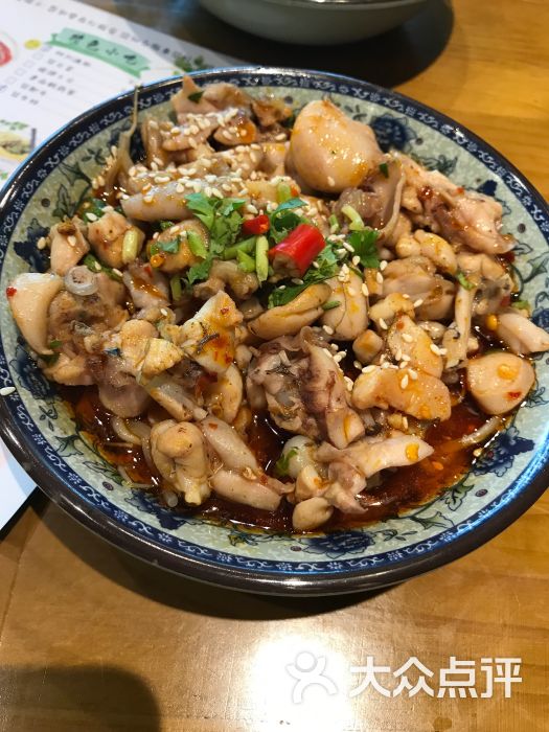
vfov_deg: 63.4
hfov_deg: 49.7
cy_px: 366
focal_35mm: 28
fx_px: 592
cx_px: 274
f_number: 1.8
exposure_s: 1/33
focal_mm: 3.99
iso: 25
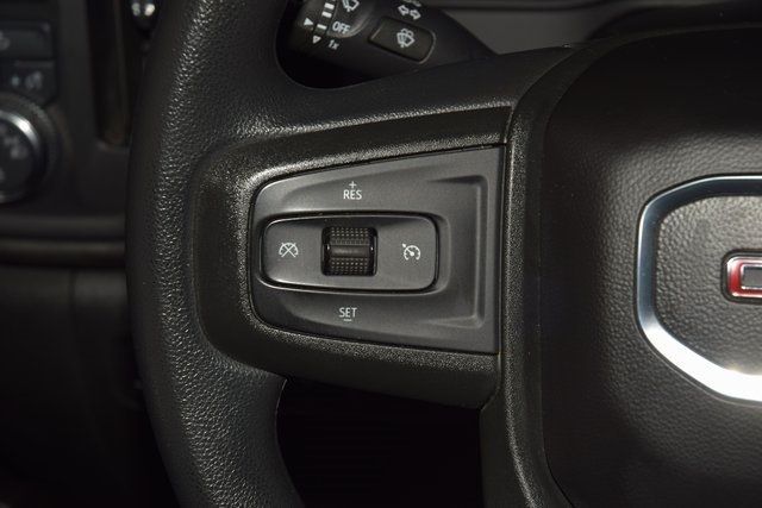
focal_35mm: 105
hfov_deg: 19.5
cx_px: 381
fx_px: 2223
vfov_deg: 13.0
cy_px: 254
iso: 100
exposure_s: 1/125
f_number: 8
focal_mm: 70
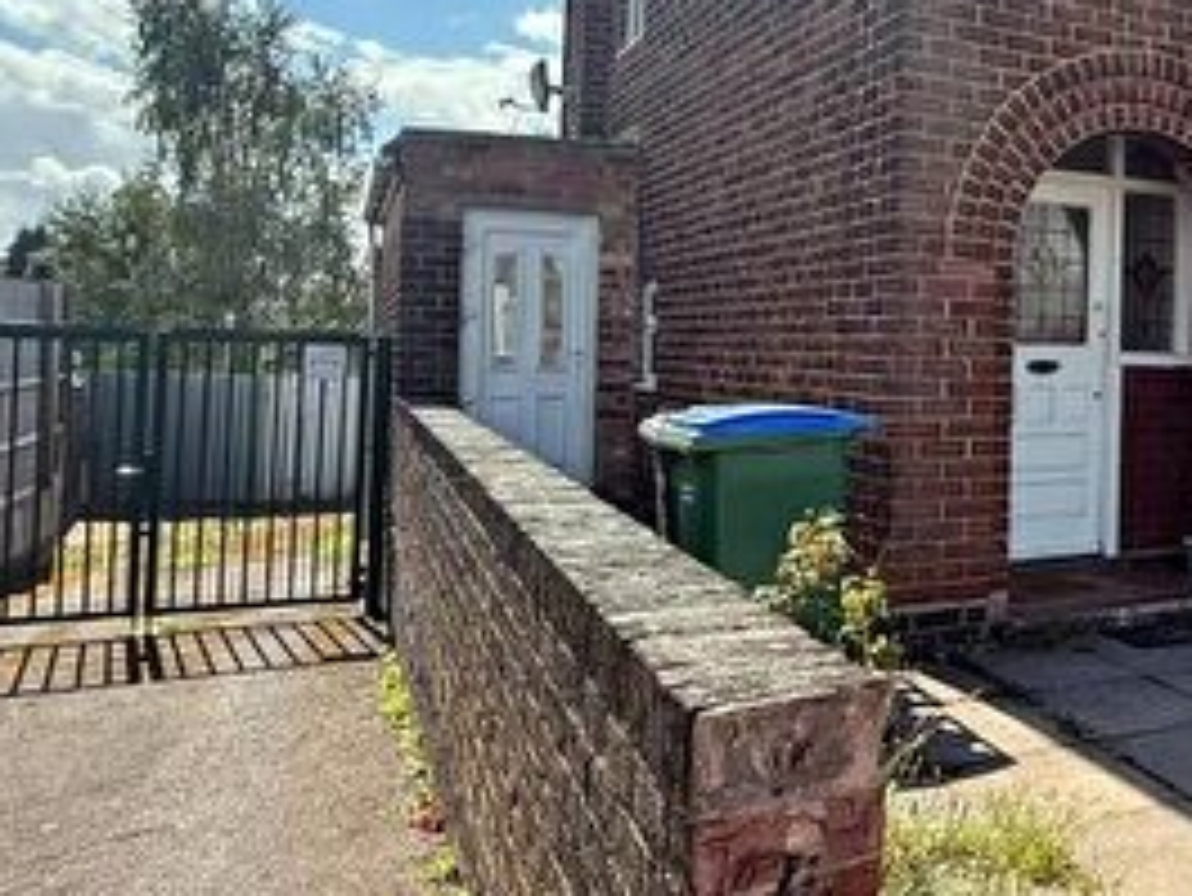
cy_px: 313
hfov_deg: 43.6
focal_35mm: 37
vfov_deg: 38.3
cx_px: 1165
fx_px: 1275
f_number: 2.2
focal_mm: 2.22
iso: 50
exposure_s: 1/631
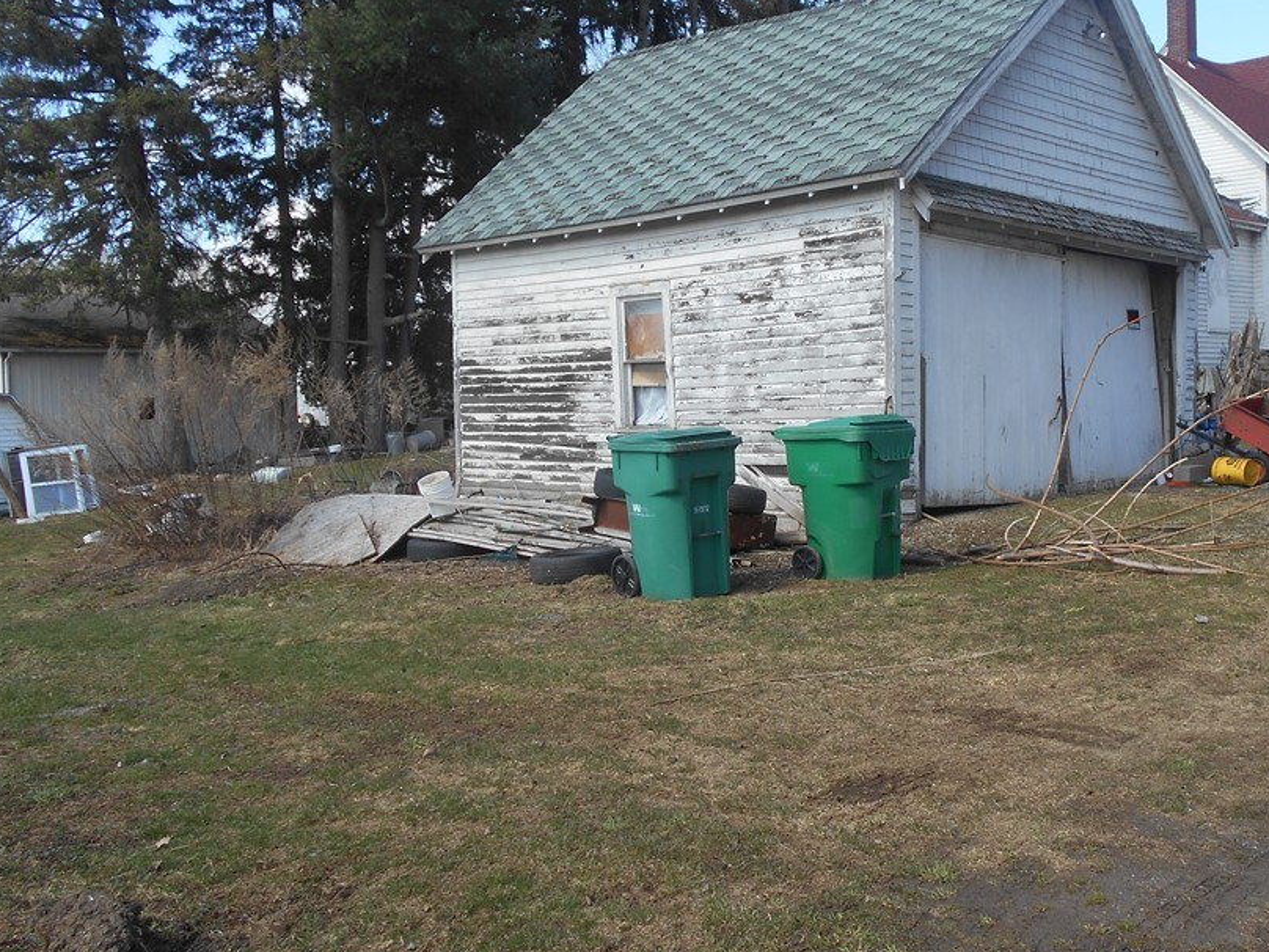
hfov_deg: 48.5
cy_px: 438
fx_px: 1393
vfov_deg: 37.7
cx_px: 798
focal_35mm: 38
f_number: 3.4
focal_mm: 5.1
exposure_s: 1/400
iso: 80
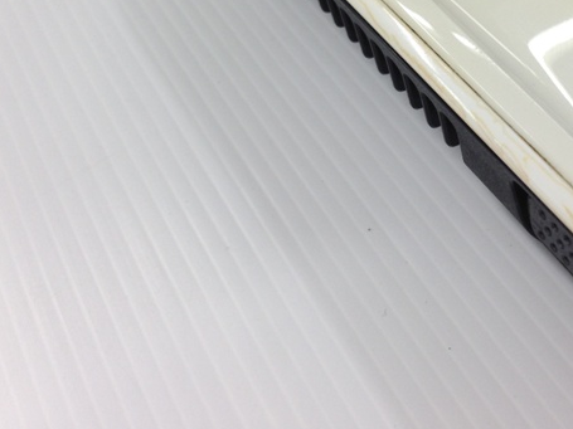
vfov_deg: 24.6
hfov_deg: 32.6
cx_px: 434
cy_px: 60
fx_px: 960
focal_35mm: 58
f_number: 2.4
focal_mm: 4.12
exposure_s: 1/25
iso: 50
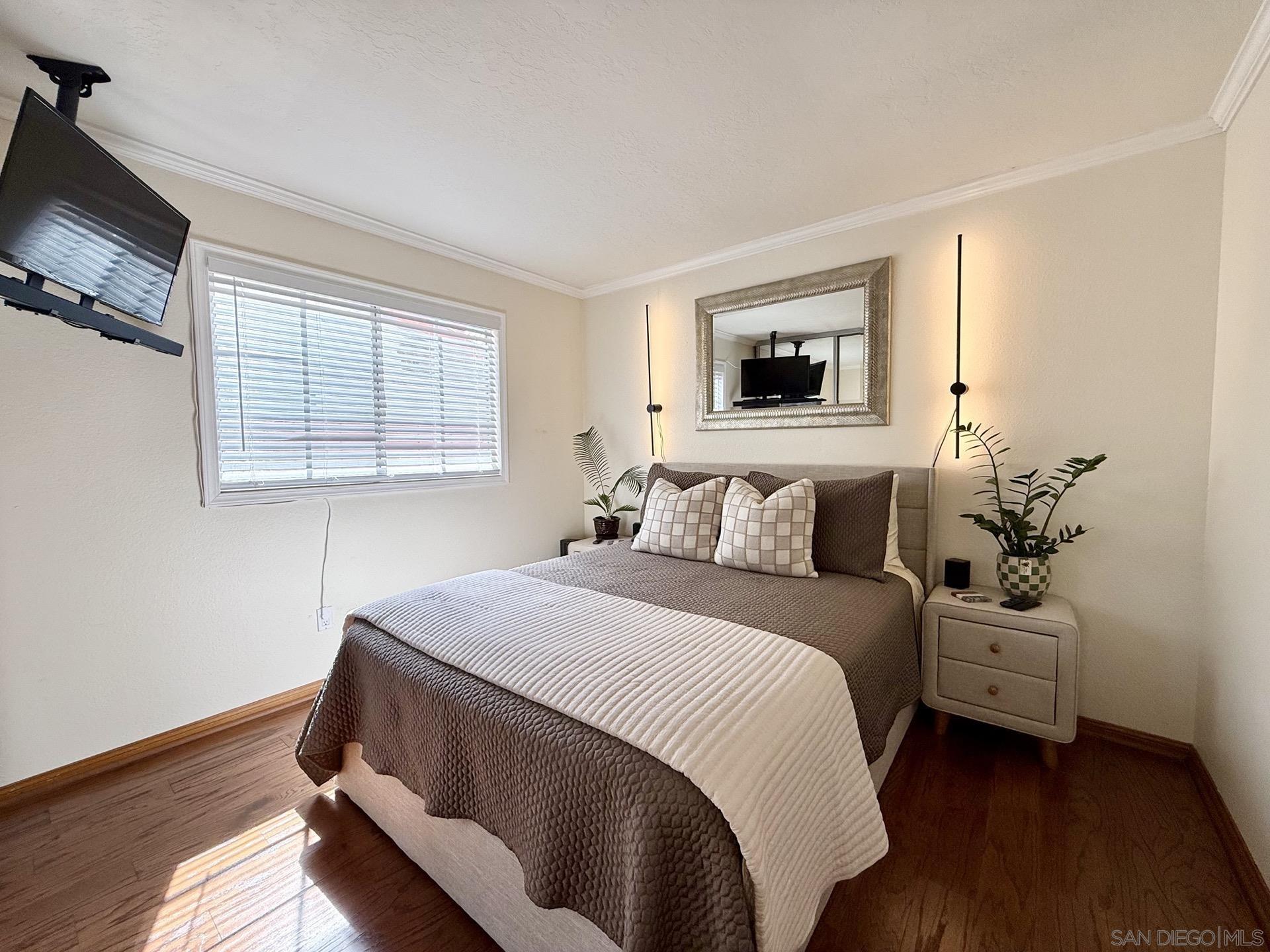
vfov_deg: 85.7
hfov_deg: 102.1
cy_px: 476
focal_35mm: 14
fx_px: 514
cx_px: 635
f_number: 2.2
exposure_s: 1/245
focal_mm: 2.22
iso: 64
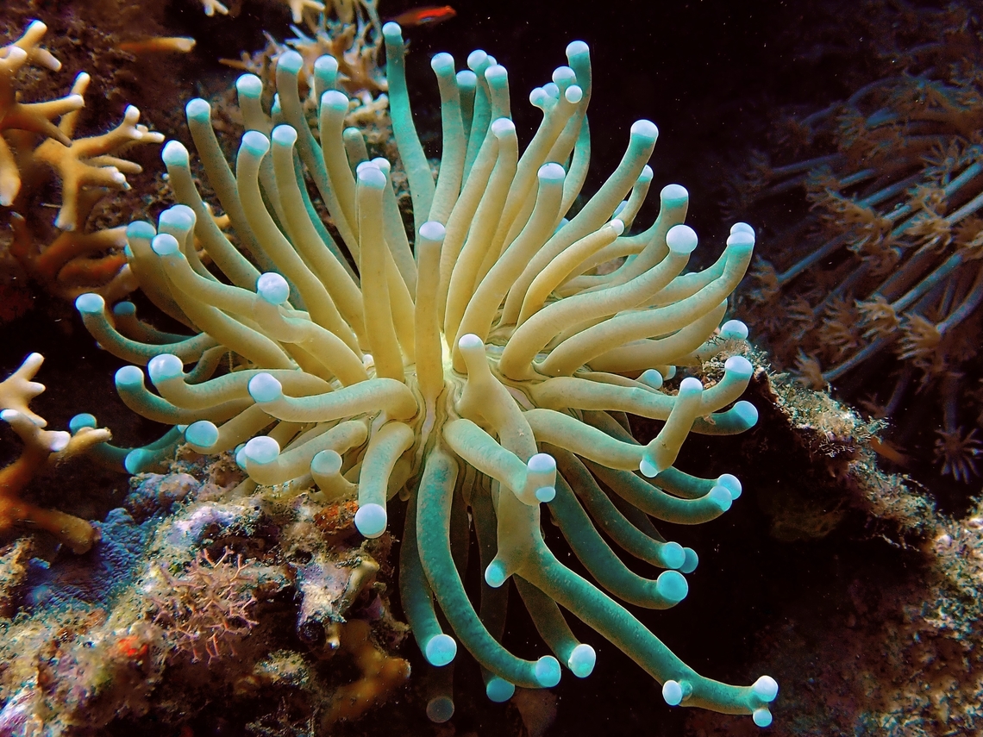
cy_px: 368
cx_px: 492
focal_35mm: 38
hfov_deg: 49.0
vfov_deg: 37.7
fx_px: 1079
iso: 100
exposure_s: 1/160
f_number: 3.5
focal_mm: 6.86
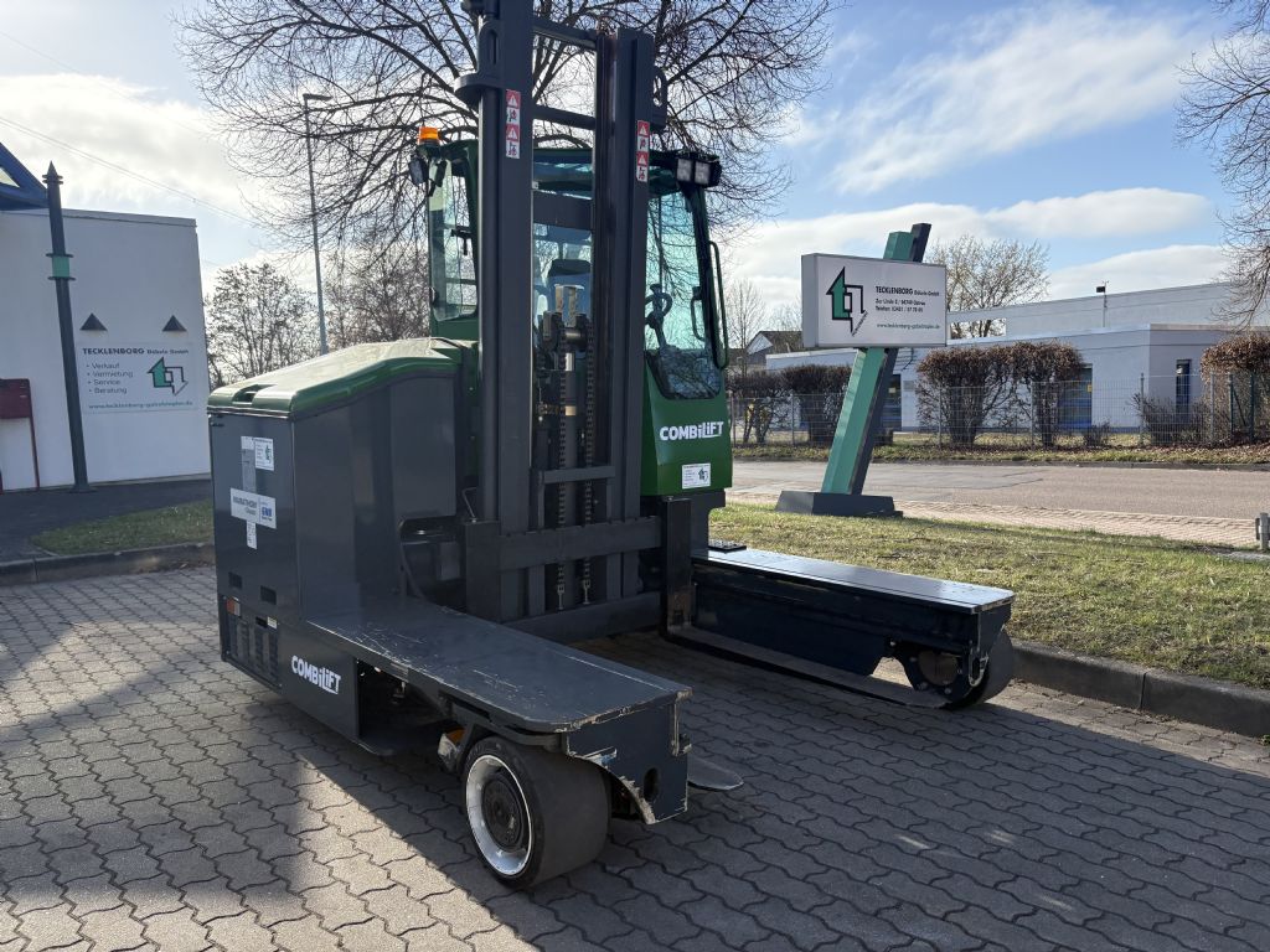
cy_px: 476
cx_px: 635
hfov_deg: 67.3
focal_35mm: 26
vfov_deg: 53.1
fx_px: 954
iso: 64
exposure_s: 1/2747
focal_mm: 5.96
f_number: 1.6
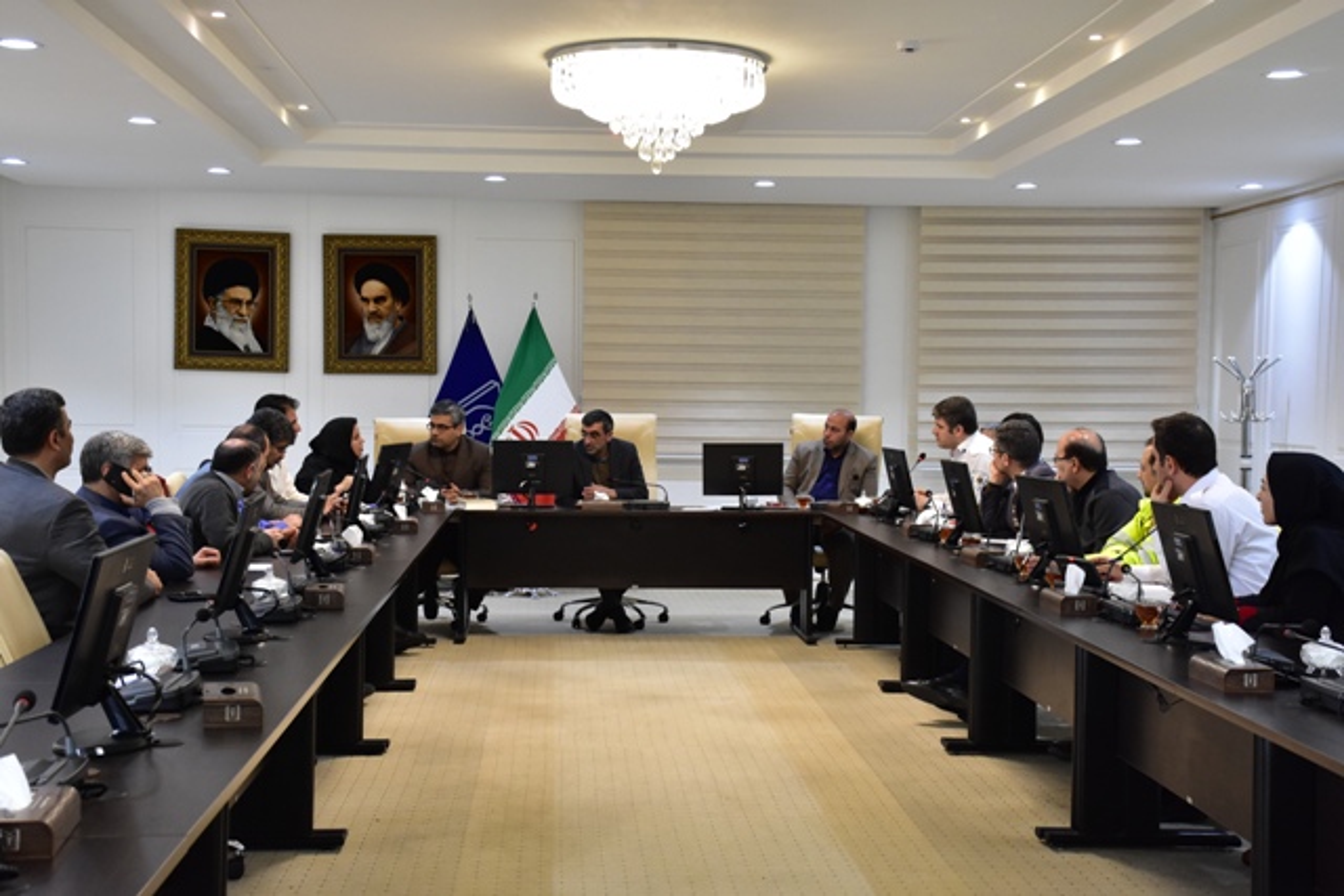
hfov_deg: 38.9
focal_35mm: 51
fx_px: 1904
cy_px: 448
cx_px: 672
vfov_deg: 26.5
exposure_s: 1/100
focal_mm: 34
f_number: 6.3
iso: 1600
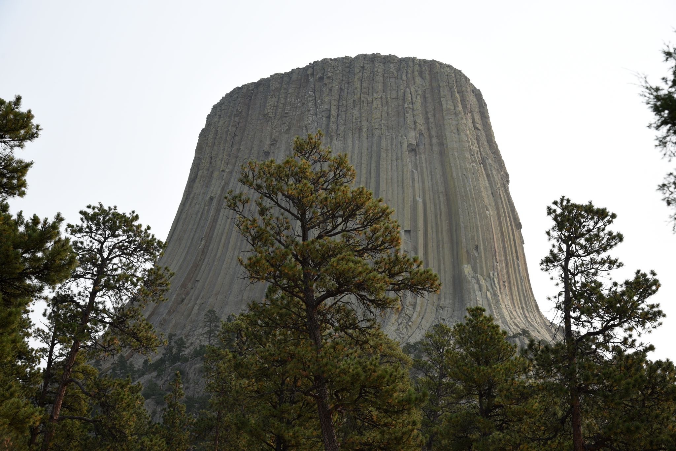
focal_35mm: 55
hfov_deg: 36.2
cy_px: 226
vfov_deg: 24.6
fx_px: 1033
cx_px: 338
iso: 100
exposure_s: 1/250
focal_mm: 55
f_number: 6.3
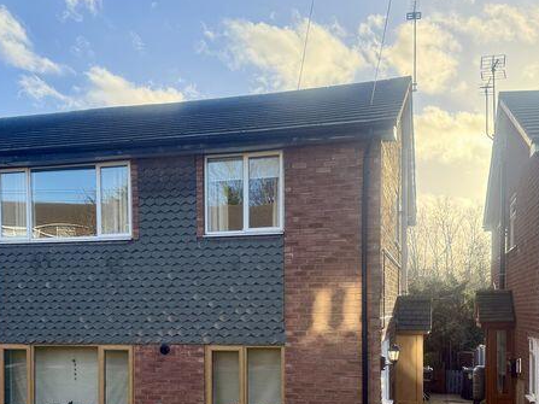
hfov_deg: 43.8
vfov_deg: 32.7
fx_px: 669
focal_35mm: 43
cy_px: 317
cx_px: 239
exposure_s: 1/1812
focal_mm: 6.76
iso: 100
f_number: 1.78
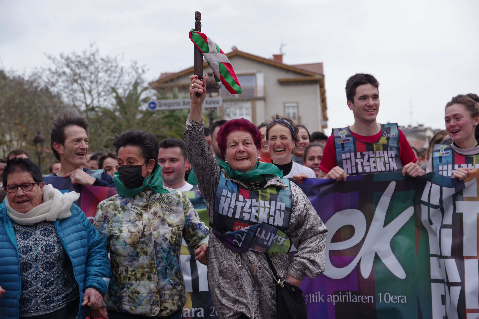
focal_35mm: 79
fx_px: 1051
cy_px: 160
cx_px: 240
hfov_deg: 25.7
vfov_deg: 17.3
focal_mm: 53
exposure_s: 1/1000
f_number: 4.5
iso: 400
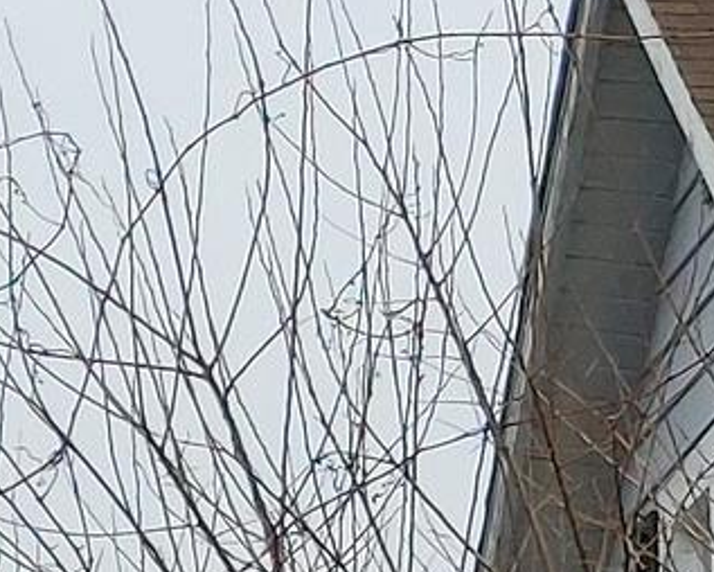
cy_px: 1214
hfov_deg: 5.2
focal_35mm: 359
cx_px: 1809
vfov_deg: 4.3
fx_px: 7591
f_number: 1.8
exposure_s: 1/214
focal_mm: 4.81
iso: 50
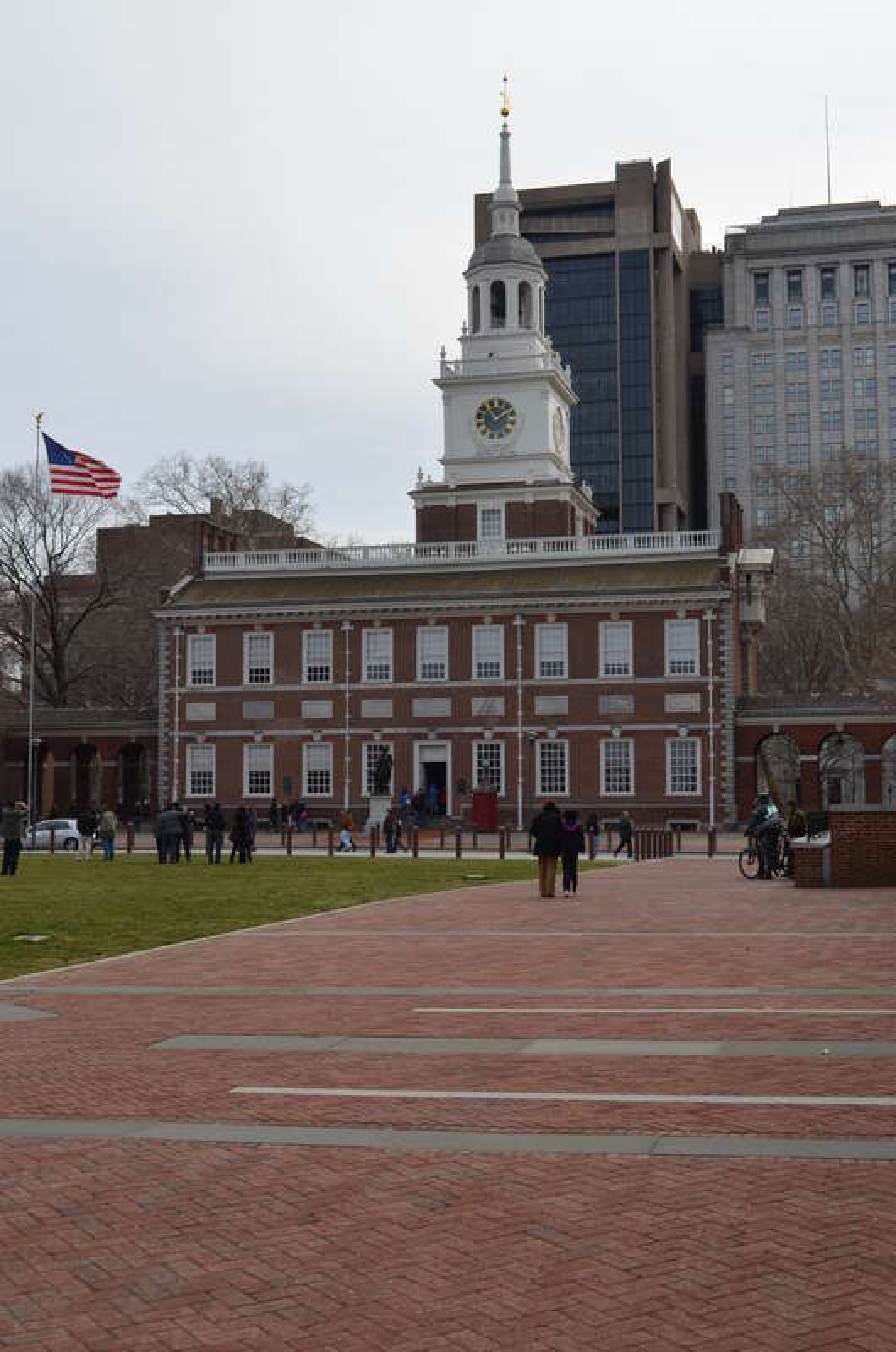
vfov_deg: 45.0
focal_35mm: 44
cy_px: 676
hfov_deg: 30.7
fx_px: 1631
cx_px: 448
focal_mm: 29
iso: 100
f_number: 11
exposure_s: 1/200
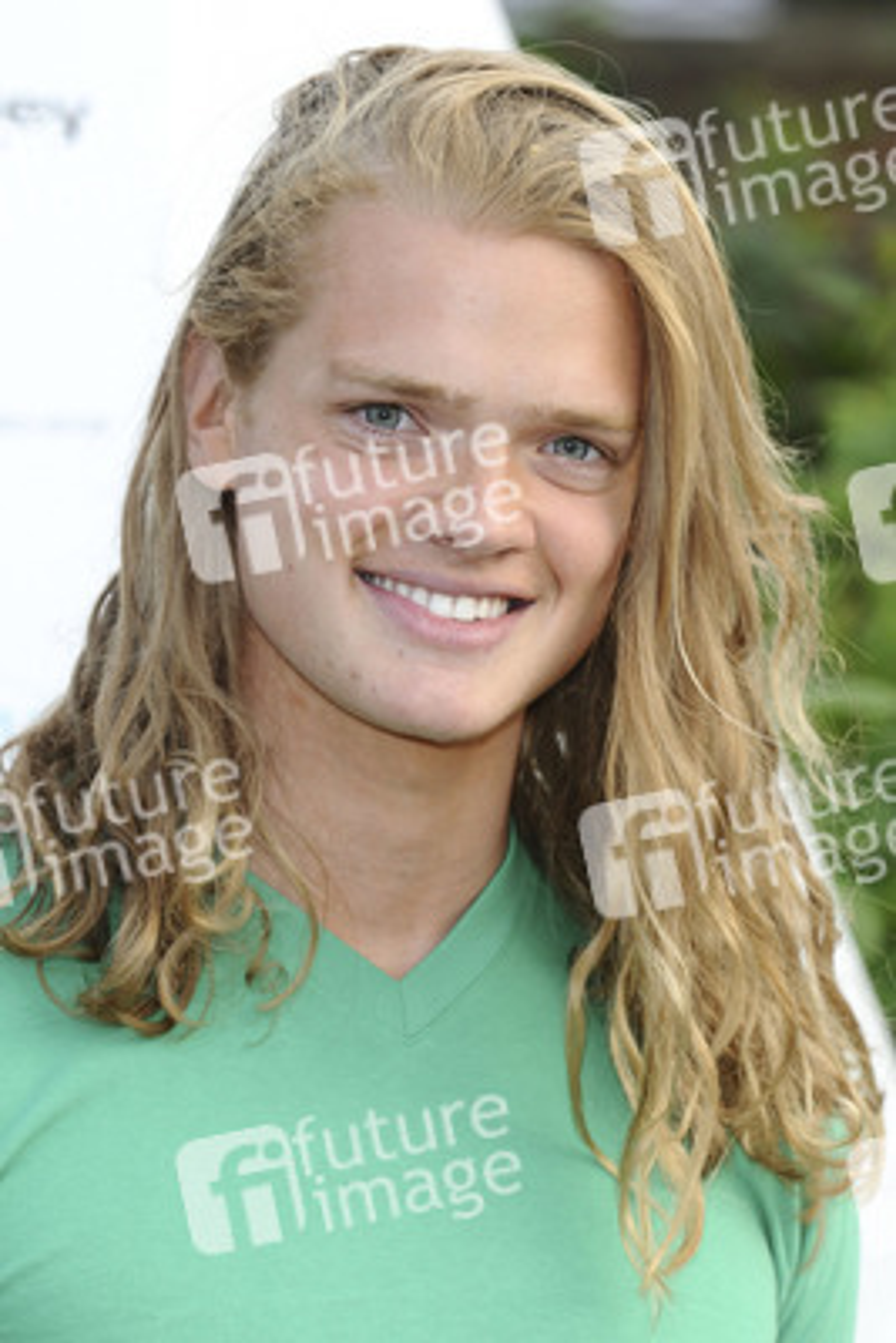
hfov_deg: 7.0
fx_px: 7273
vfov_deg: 10.5
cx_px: 448
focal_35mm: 195
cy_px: 672
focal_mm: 130
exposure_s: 1/250
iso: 200
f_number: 5
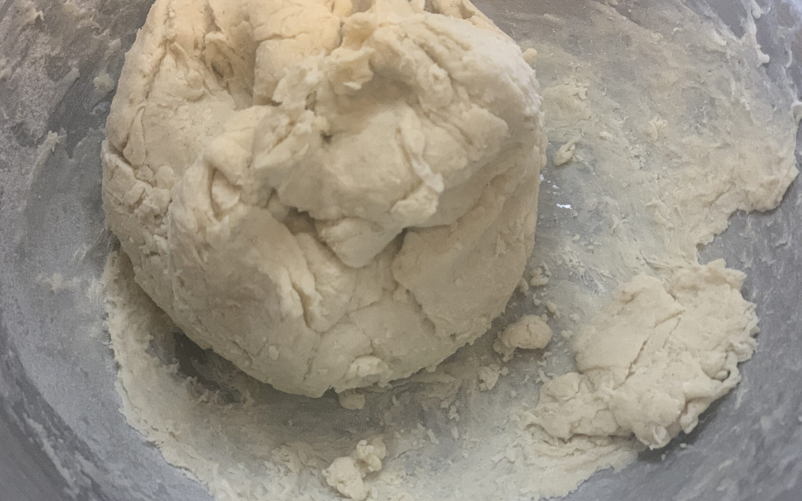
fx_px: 1224
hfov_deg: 36.3
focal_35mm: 56
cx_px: 397
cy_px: 207
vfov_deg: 23.1
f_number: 2.4
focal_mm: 6
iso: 200
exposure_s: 1/50
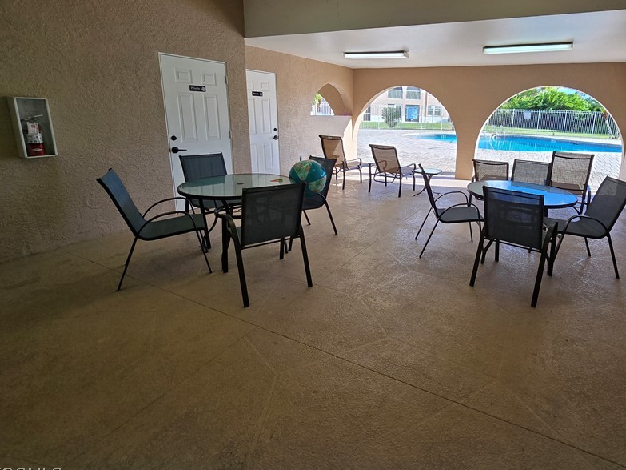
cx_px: 396
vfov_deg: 73.8
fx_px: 307
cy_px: 185
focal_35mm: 17
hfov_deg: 89.0
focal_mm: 2.2
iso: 50
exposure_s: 1/340
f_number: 2.2
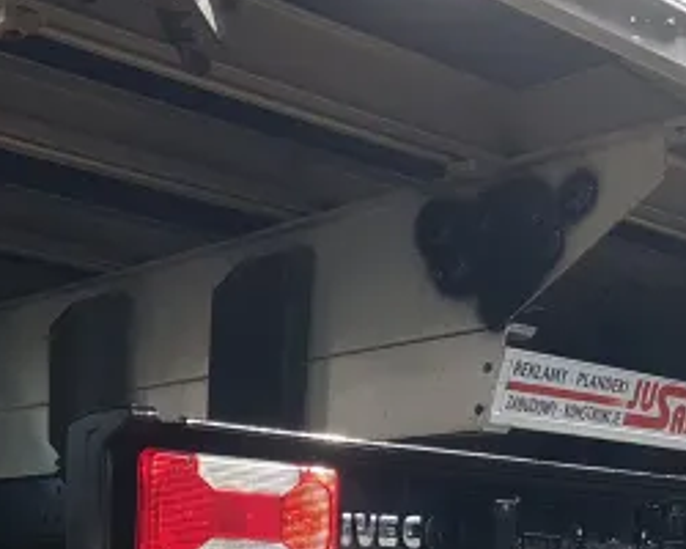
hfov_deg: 28.2
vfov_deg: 22.2
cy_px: 598
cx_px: 93
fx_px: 1320
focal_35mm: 65
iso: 40
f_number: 1.7
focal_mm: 4.2
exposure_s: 1/1144
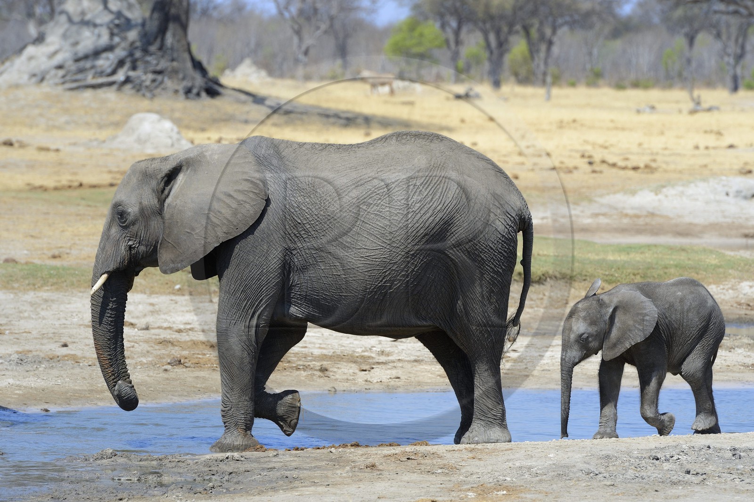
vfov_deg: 5.1
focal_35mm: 270
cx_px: 377
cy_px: 251
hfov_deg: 7.6
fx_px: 5653
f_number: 8
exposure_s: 1/800
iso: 400
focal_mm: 270
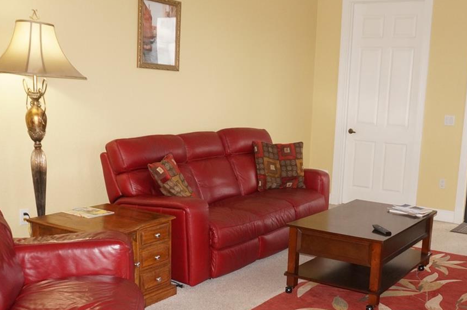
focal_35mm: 45
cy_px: 217
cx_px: 296
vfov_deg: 29.5
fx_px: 583
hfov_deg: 43.3
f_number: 4
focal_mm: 16
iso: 800
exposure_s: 1/160
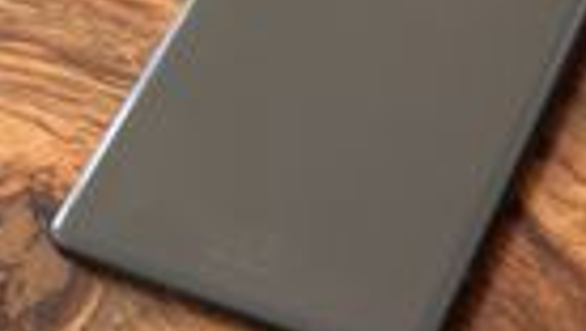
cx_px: 739
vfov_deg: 14.2
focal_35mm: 85
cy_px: 79
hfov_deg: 22.6
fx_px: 1322
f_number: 1.5
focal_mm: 5.7
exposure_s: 1/121
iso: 80
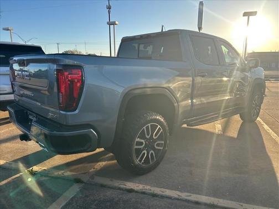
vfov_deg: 53.1
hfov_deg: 67.3
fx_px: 210
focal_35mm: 26
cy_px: 104
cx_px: 140
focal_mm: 5.7
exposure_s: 1/1972
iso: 50
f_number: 1.5
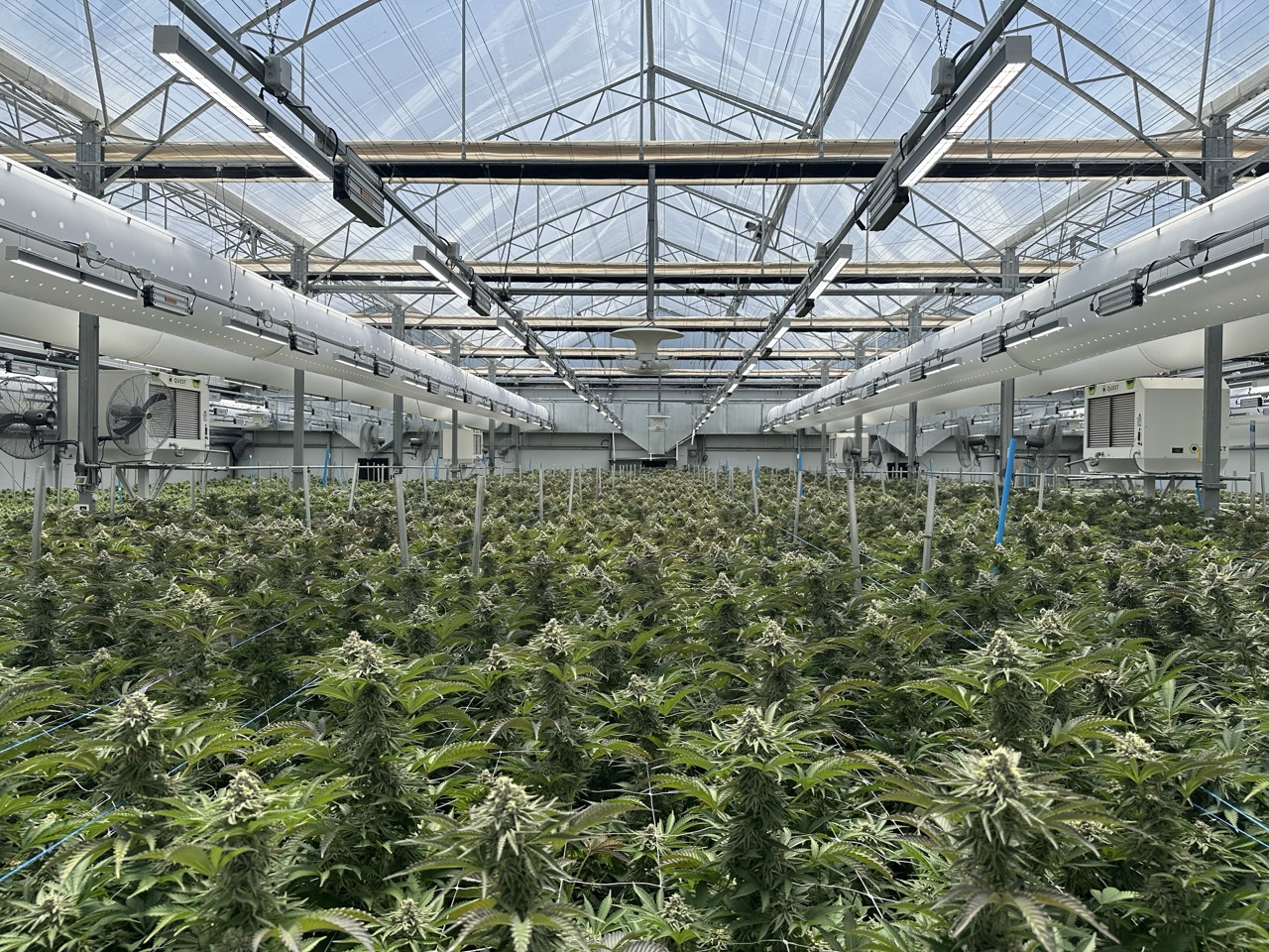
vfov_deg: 56.8
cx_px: 634
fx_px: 880
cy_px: 476
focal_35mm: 24
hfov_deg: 71.6
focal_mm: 6.86
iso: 80
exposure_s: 1/5263
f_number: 1.78
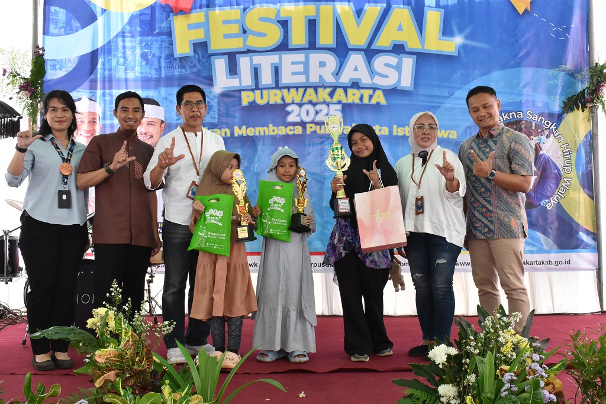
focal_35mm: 36
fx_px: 606
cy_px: 202
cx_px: 303
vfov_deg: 36.9
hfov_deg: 53.1
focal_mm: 24
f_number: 13
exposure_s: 1/125
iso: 1600
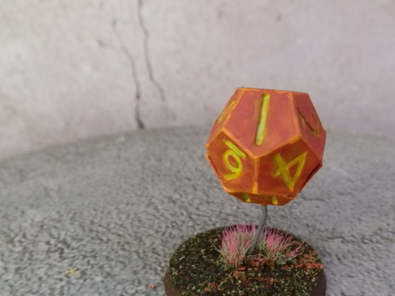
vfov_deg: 36.6
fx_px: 445
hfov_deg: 47.3
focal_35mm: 39
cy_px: 183
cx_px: 254
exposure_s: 1/100
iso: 400
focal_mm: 5
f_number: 3.1
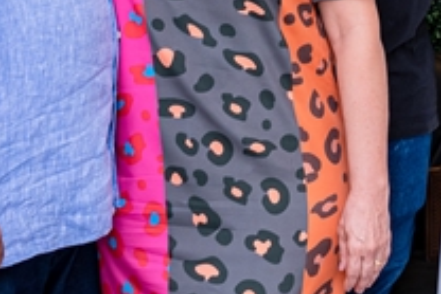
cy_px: -112
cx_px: 457
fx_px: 1569
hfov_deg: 15.7
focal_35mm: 128
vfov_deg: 10.4
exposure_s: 1/200
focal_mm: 24
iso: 500
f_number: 3.2
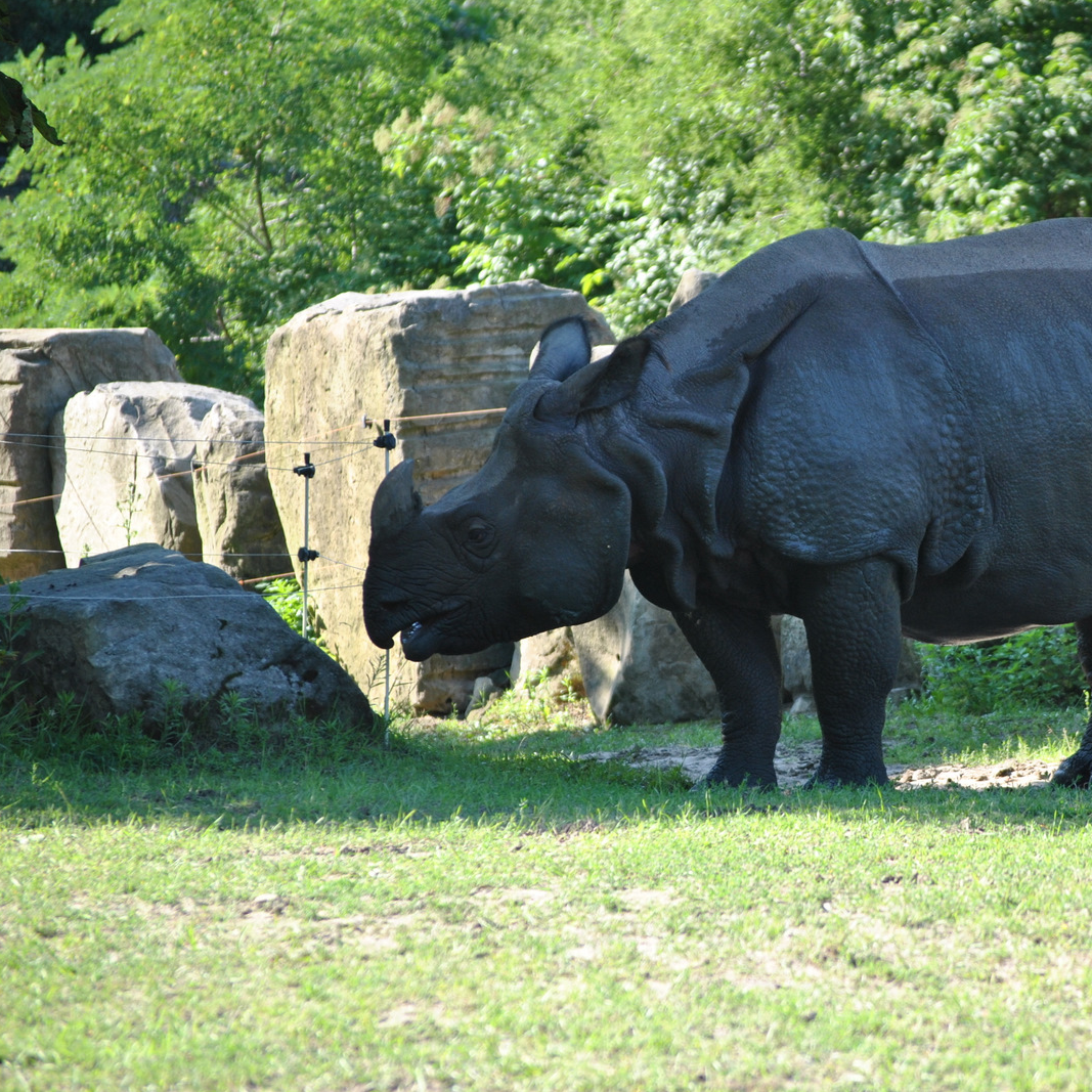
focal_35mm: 222
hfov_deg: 7.9
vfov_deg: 7.9
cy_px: 546
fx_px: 7923
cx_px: 797
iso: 200
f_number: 4.8
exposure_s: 1/200
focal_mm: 116
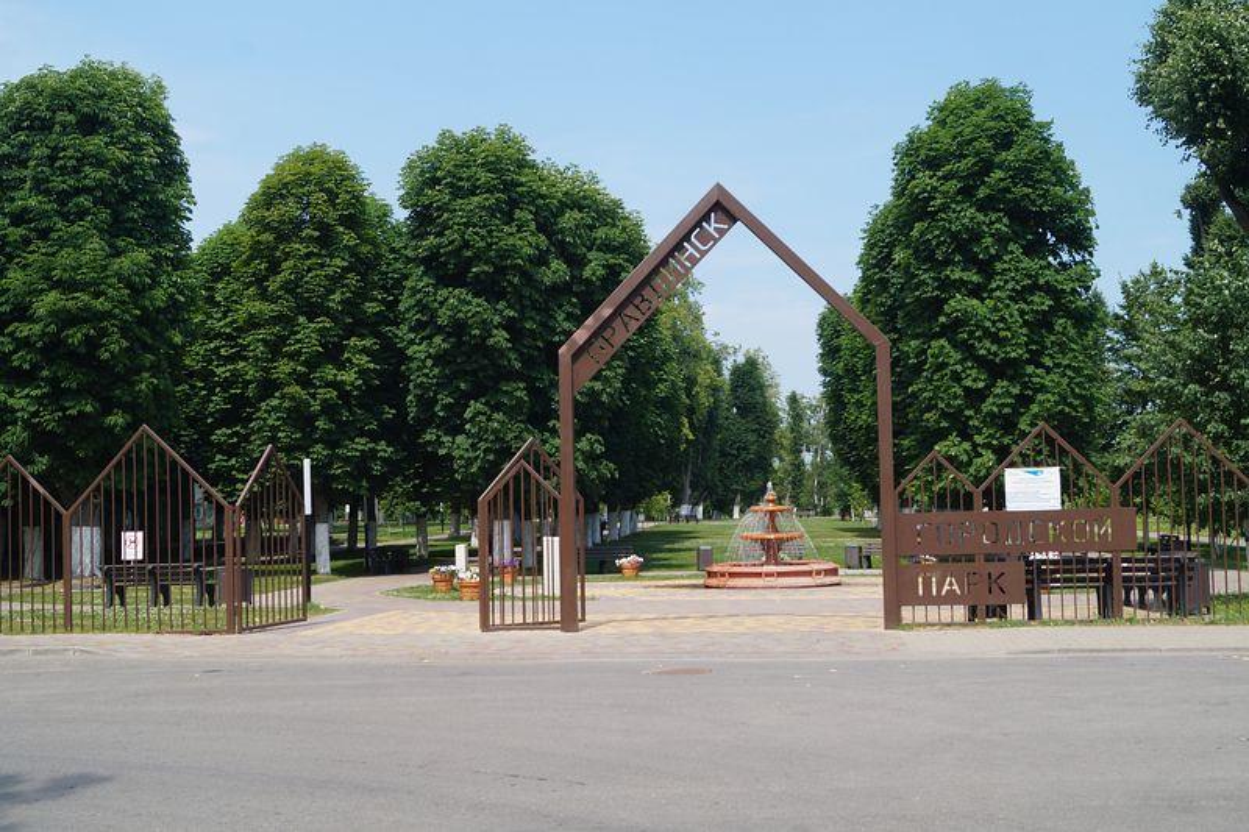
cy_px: 416
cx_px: 624
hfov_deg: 49.6
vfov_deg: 34.2
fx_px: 1353
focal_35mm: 39
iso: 100
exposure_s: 1/160
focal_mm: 26
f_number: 10
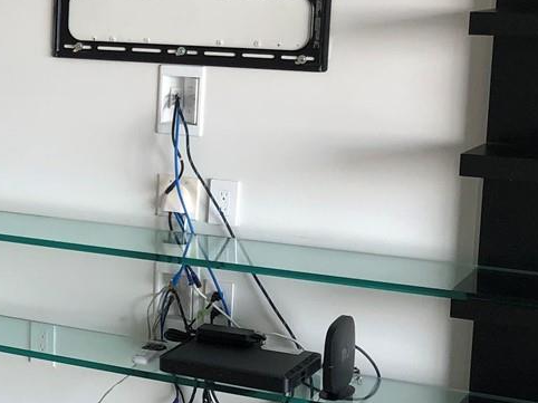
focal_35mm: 93
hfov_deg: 19.4
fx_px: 1445
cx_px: -171
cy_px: 199
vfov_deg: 15.9
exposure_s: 1/120
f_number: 1.8
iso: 64
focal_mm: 4
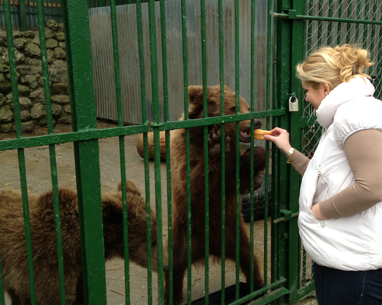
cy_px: 152
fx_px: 520
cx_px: 254
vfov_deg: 32.7
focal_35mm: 46
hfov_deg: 39.9
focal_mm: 4.13
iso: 50
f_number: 2.4
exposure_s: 1/60
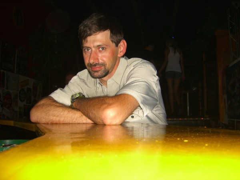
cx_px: 120
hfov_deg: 49.0
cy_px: 90
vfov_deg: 37.7
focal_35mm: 38
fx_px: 263
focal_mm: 7.9
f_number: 2.8
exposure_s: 1/60
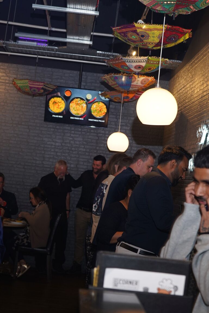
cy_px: 156
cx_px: 104
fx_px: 627
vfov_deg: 28.1
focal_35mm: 72
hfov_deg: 18.9
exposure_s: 1/100
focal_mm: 48
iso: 1250
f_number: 4.5
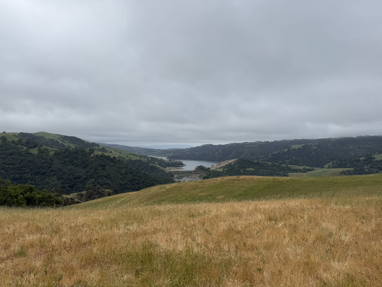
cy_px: 144
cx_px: 191
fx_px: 265
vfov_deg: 56.8
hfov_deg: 71.6
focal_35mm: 24
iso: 80
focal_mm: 6.76
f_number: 1.78
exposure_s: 1/7353
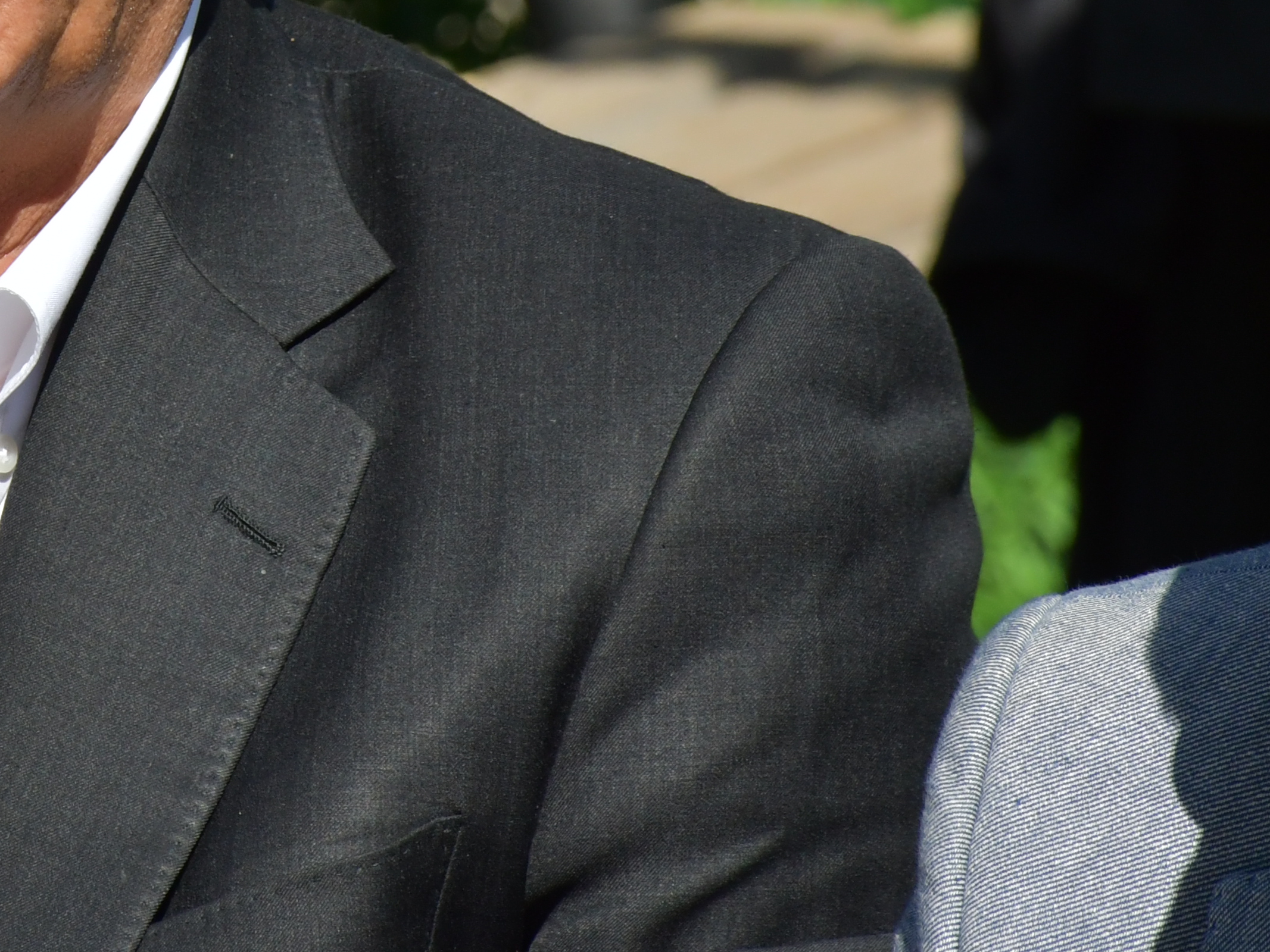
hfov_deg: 3.8
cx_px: -52
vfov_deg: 2.8
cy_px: -117
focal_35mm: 527
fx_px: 19336
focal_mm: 140
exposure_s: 1/1600
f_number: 10
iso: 500
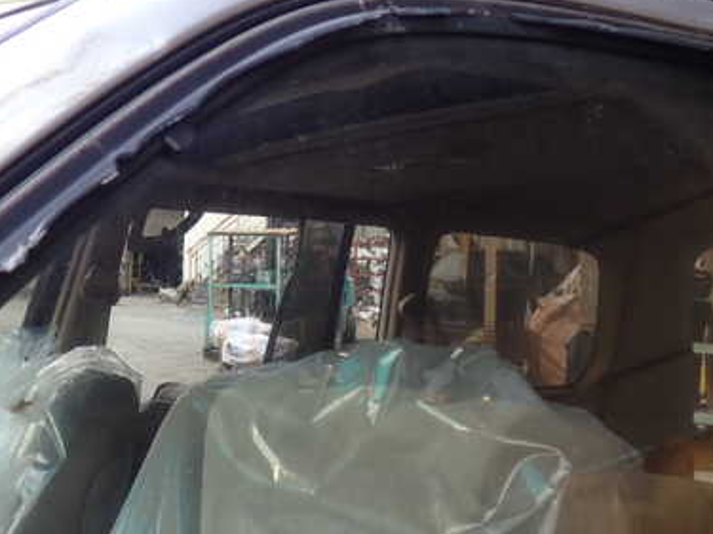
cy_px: 186
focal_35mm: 48
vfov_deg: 30.1
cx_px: 230
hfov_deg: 39.1
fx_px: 988
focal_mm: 5.4
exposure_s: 1/80
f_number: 2.3
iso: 100
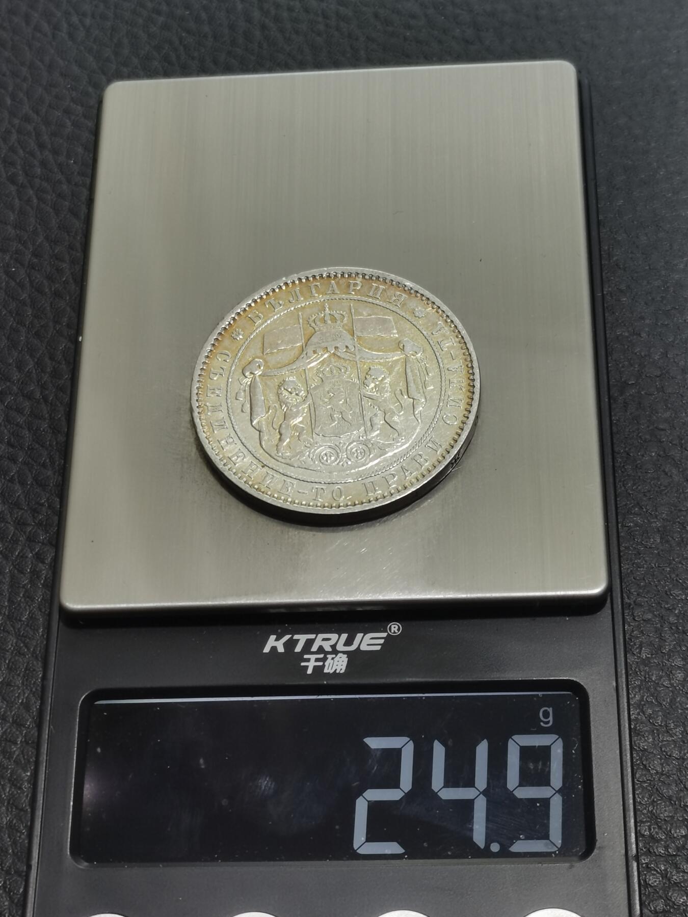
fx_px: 1961
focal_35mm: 74
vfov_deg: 26.3
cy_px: 458
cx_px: 344
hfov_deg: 19.9
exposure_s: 1/100
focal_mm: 5.58
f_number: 1.8
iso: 64
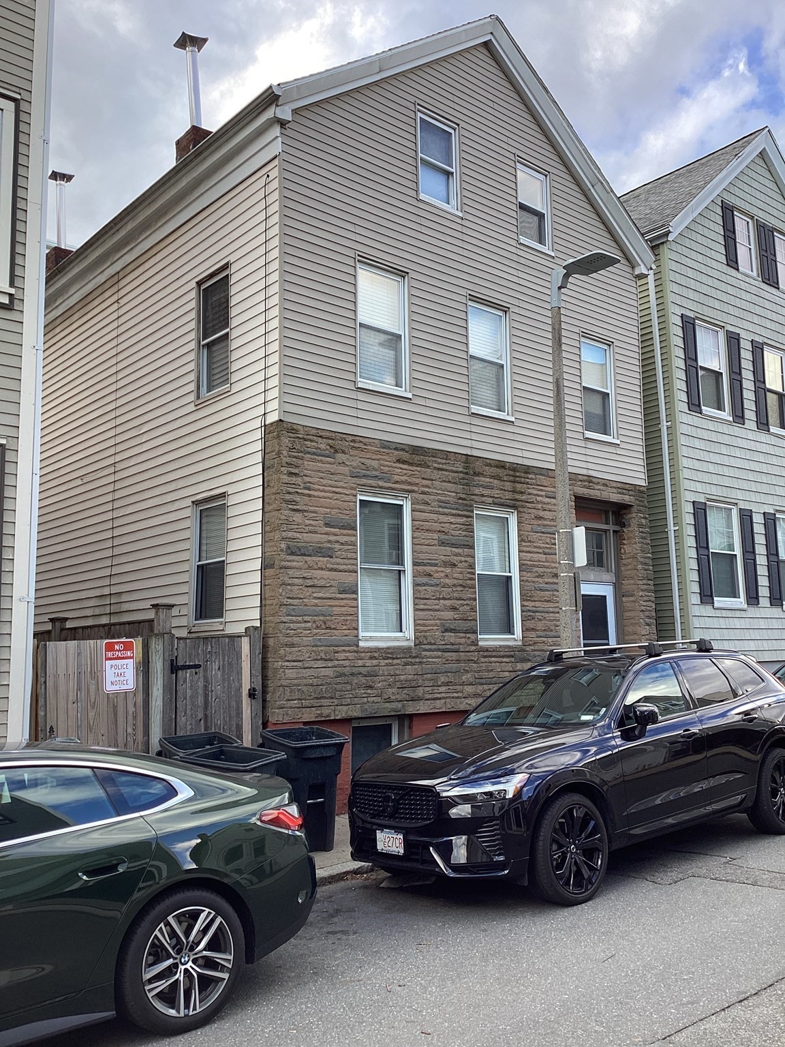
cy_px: 524
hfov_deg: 45.4
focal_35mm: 31
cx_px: 392
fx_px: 937
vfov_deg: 58.4
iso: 25
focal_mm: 3.3
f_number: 2.4
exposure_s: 1/126
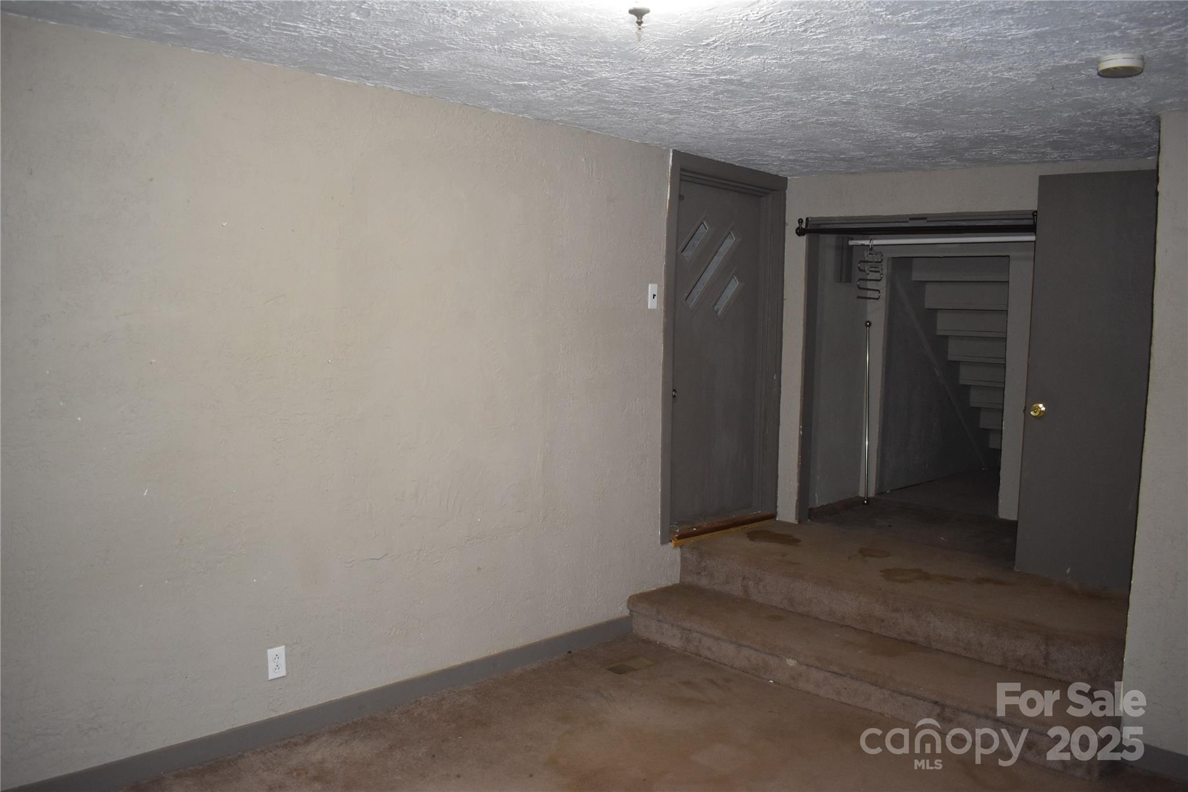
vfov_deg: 47.9
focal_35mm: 27
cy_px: 396
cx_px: 594
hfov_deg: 67.4
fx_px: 891
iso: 1400
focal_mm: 18
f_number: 3.5
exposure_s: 1/60
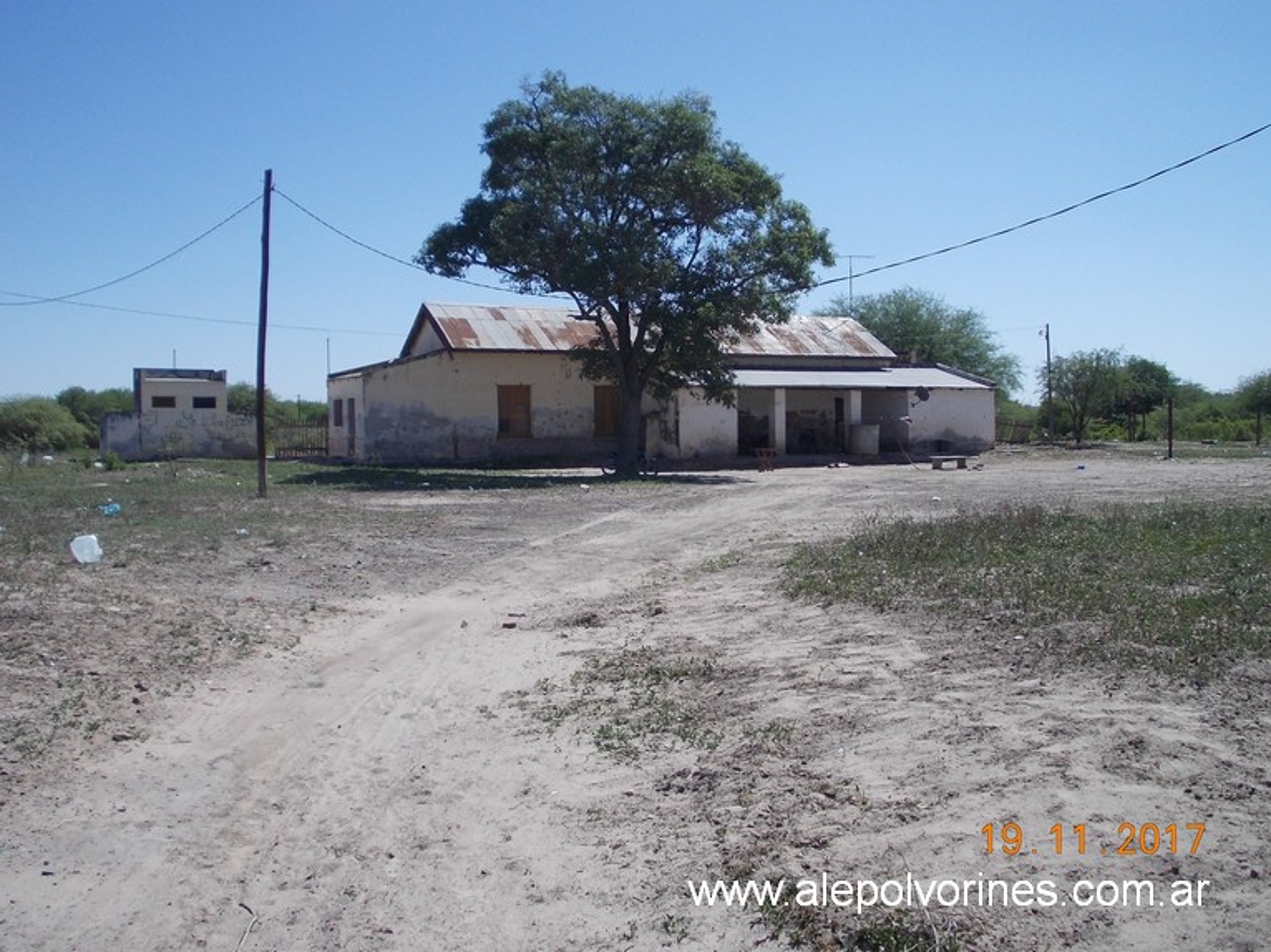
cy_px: 476
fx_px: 1395
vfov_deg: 37.7
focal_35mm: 38
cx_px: 636
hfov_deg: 49.0
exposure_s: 1/400
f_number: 6.2
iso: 80
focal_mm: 5.3
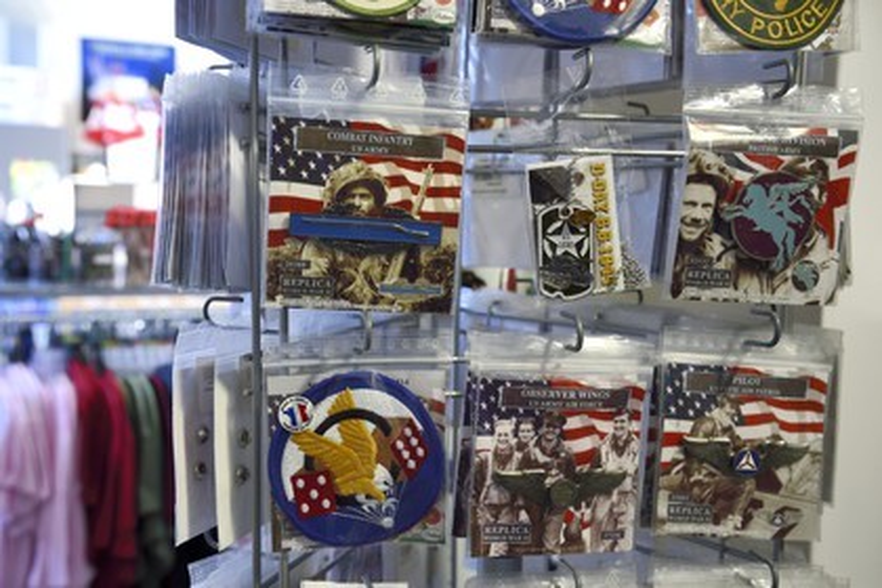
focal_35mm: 40
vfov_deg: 33.4
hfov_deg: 48.5
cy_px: 294
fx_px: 980
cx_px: 441
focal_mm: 40
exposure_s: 1/60
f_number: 7.1
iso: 1600
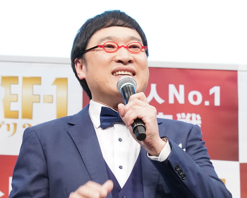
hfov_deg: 7.8
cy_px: 123
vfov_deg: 6.3
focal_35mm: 247
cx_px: 136
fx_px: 1805
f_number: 6.3
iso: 5000
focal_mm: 105
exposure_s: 1/160
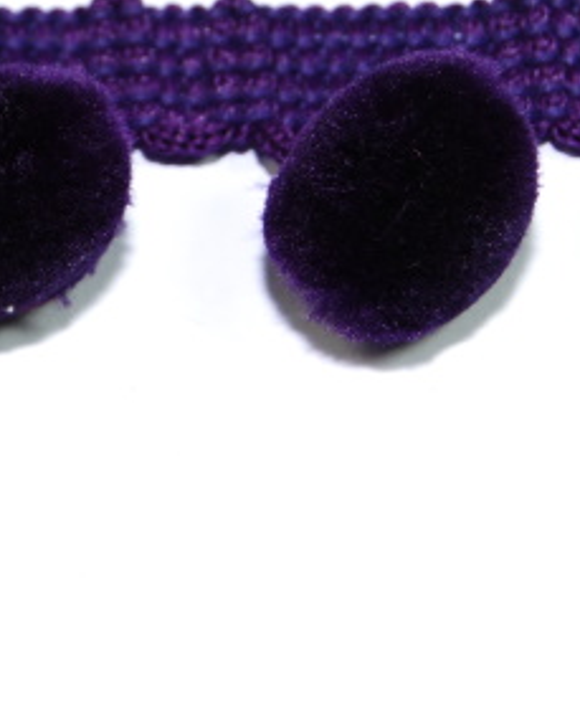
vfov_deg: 8.9
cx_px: -84
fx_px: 4649
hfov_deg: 7.1
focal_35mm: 216
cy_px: 170
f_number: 5.6
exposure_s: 1/125
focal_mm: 55
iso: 200
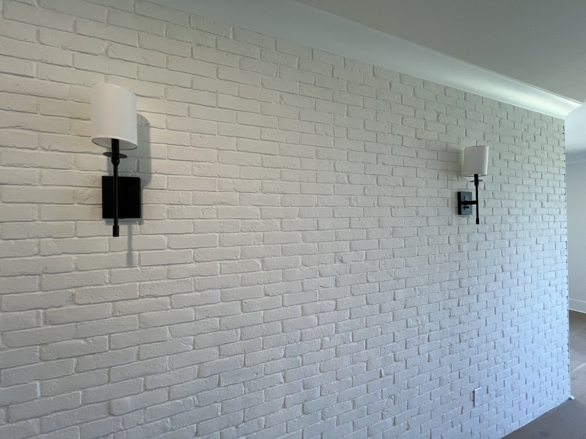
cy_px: 220
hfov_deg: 106.2
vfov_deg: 89.9
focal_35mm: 13
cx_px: 293
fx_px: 220
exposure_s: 1/120
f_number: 1.8
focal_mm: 1.57
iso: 100
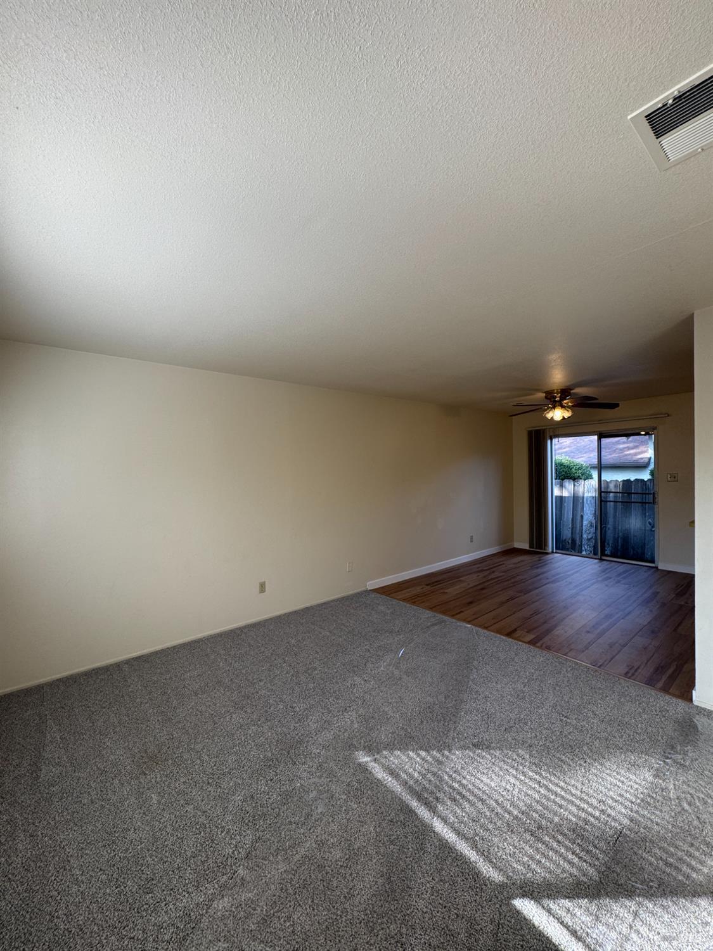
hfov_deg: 85.7
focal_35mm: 14
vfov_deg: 102.1
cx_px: 356
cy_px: 476
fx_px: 384
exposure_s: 1/120
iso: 64
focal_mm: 2.22
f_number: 2.2
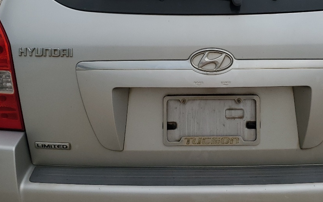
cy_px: 64
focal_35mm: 53
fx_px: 467
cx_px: 212
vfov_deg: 24.3
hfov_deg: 37.8
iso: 50
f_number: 1.5
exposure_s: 1/3333
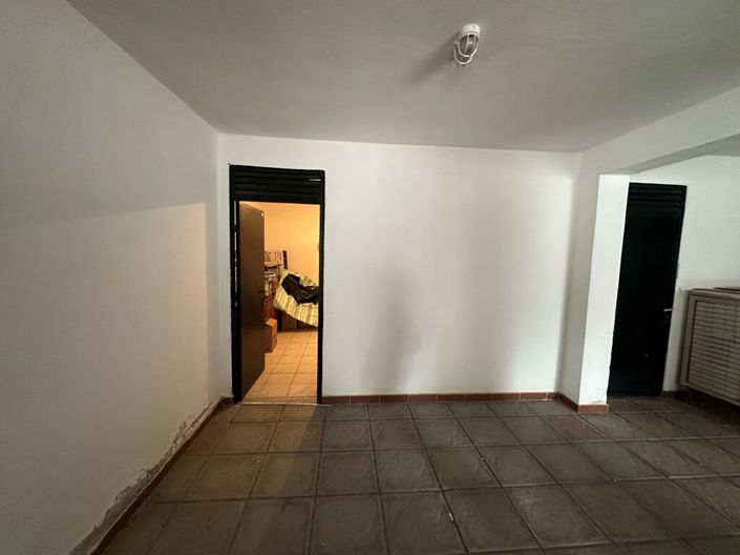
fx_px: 299
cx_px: 370
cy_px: 278
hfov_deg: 102.1
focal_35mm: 14
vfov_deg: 85.6
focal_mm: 2.22
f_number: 2.2
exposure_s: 1/50
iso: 640
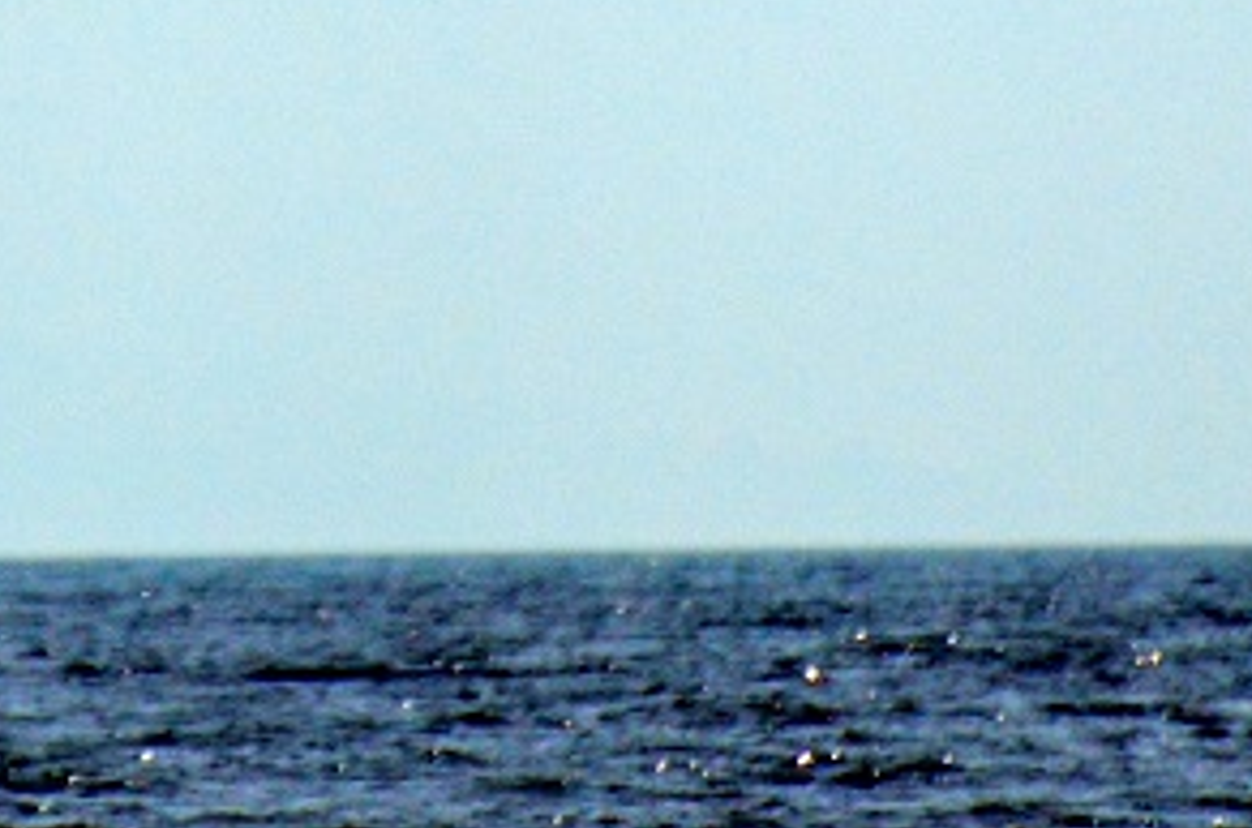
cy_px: -427
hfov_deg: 1.3
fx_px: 53448
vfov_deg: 0.9
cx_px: 122
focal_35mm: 1541
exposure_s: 1/8000
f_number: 6.3
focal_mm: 300
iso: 1400
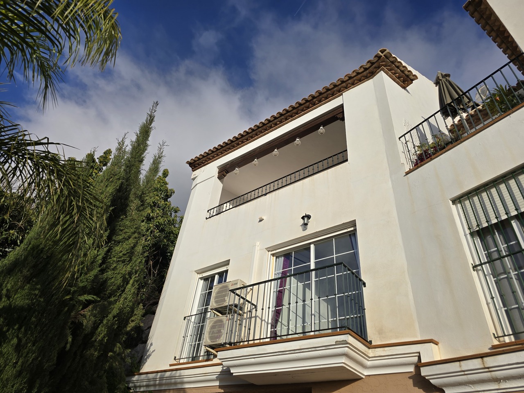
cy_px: 196
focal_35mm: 23
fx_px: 348
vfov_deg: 58.9
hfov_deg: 73.9
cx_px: 262
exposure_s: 1/1376
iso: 12
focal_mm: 6.3
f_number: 1.7
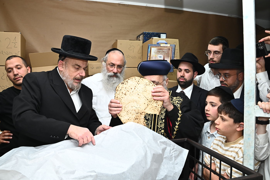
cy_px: 90
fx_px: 210
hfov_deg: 65.5
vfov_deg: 46.4
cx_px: 135
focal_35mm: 28
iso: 1600
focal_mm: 28
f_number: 10
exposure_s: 1/200
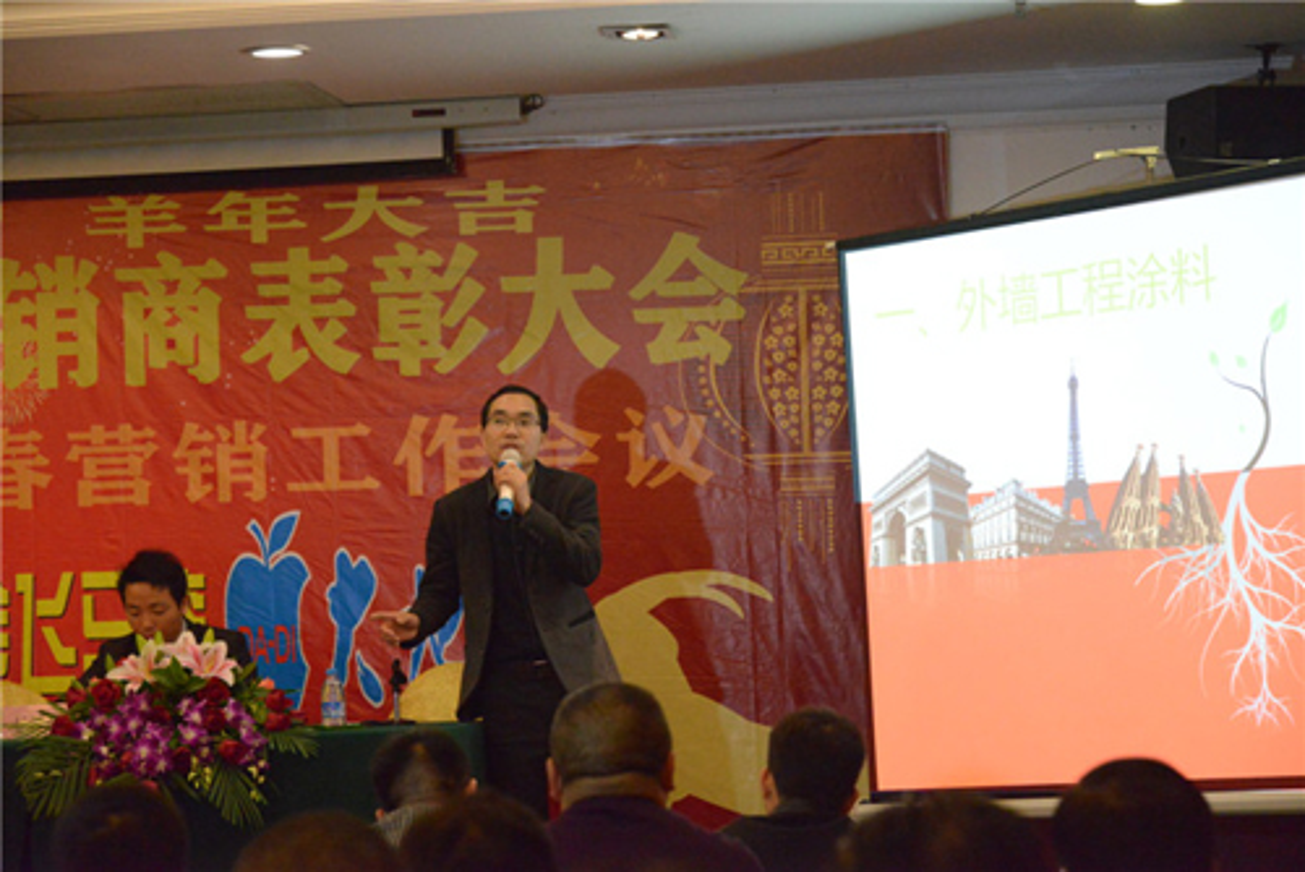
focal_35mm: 105
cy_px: 436
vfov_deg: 13.1
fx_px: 3808
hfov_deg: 19.4
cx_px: 652
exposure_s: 1/250
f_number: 6.3
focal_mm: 105
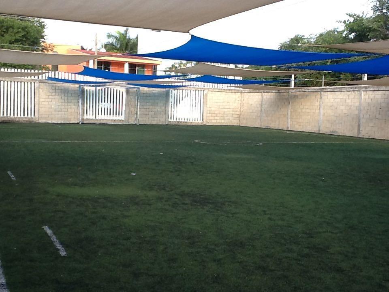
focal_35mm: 44
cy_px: 146
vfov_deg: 32.9
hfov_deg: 42.9
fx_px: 494
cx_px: 194
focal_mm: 2.03
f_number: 2.4
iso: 40
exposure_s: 1/300
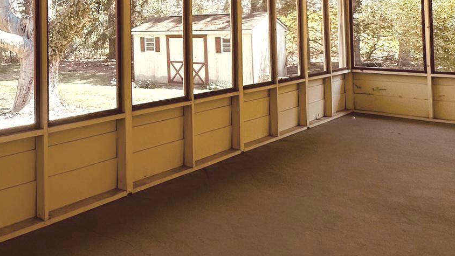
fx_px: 446
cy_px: 16
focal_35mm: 37
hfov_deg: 45.7
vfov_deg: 30.3
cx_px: 3
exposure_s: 1/187
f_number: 2.2
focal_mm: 2.22
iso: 40
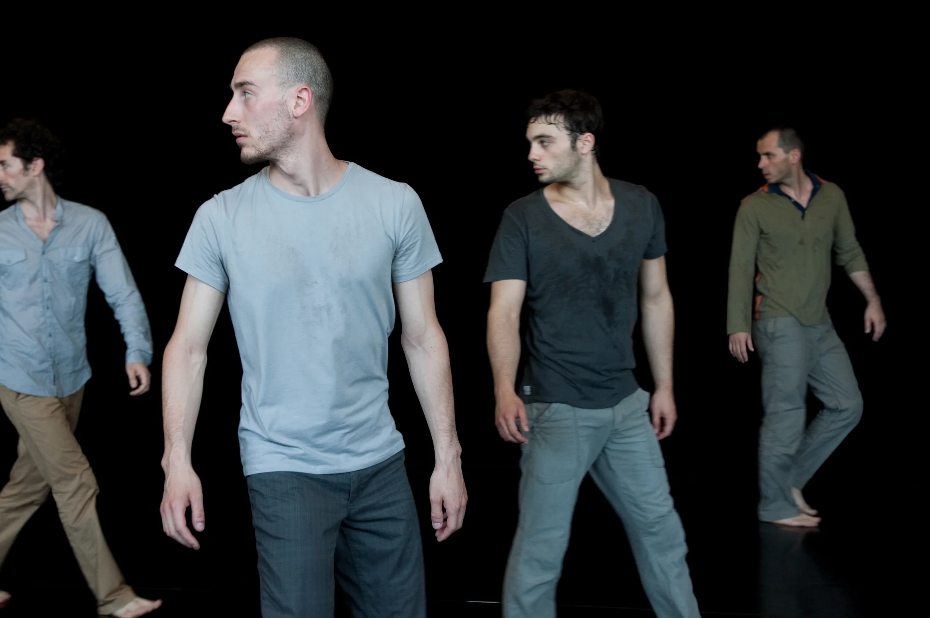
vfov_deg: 20.6
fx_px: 1703
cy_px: 309
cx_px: 465
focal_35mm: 66
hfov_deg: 30.5
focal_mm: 44
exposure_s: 1/125
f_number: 4
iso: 800
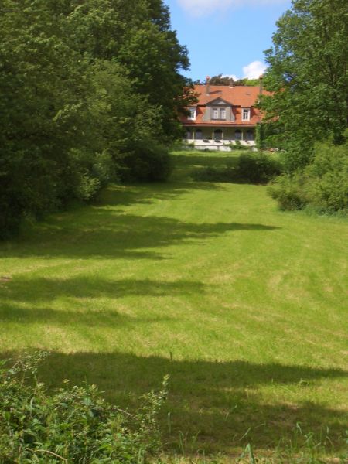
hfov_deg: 16.8
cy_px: 232
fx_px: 1180
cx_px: 174
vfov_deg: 22.3
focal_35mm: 88
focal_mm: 14.6
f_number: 4.4
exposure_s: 1/320
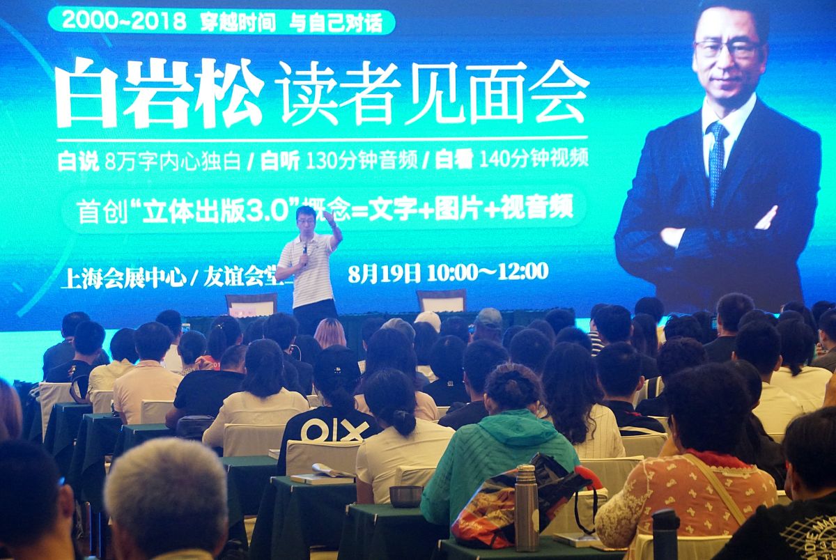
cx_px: 418
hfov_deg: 15.2
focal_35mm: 135
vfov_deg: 10.2
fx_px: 3140
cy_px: 280
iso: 3200
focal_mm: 90
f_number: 8
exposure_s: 1/125
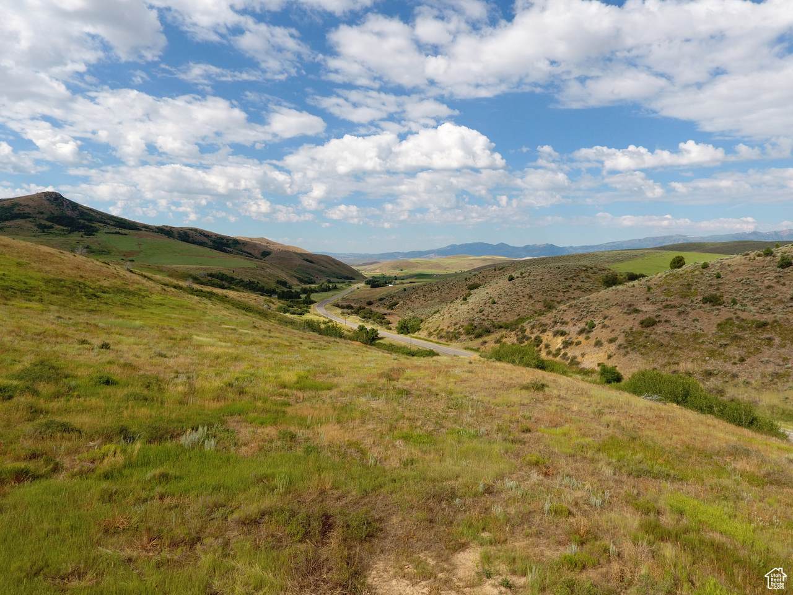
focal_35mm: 20
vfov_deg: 66.0
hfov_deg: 81.7
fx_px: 458
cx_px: 396
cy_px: 298
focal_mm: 3.61
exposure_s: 1/965
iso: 100
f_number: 2.8
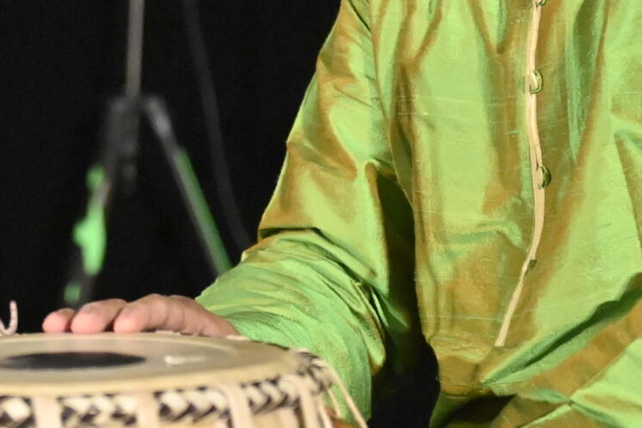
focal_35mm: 172
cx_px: 20
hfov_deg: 11.8
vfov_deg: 7.9
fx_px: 3067
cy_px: -94
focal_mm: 50
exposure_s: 1/100
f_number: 2.8
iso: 3200
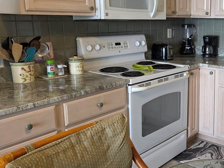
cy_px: 72
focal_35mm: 43
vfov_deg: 33.5
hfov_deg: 40.1
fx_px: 278
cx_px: 207
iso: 160
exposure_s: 1/180
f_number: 1.7
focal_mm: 6.3
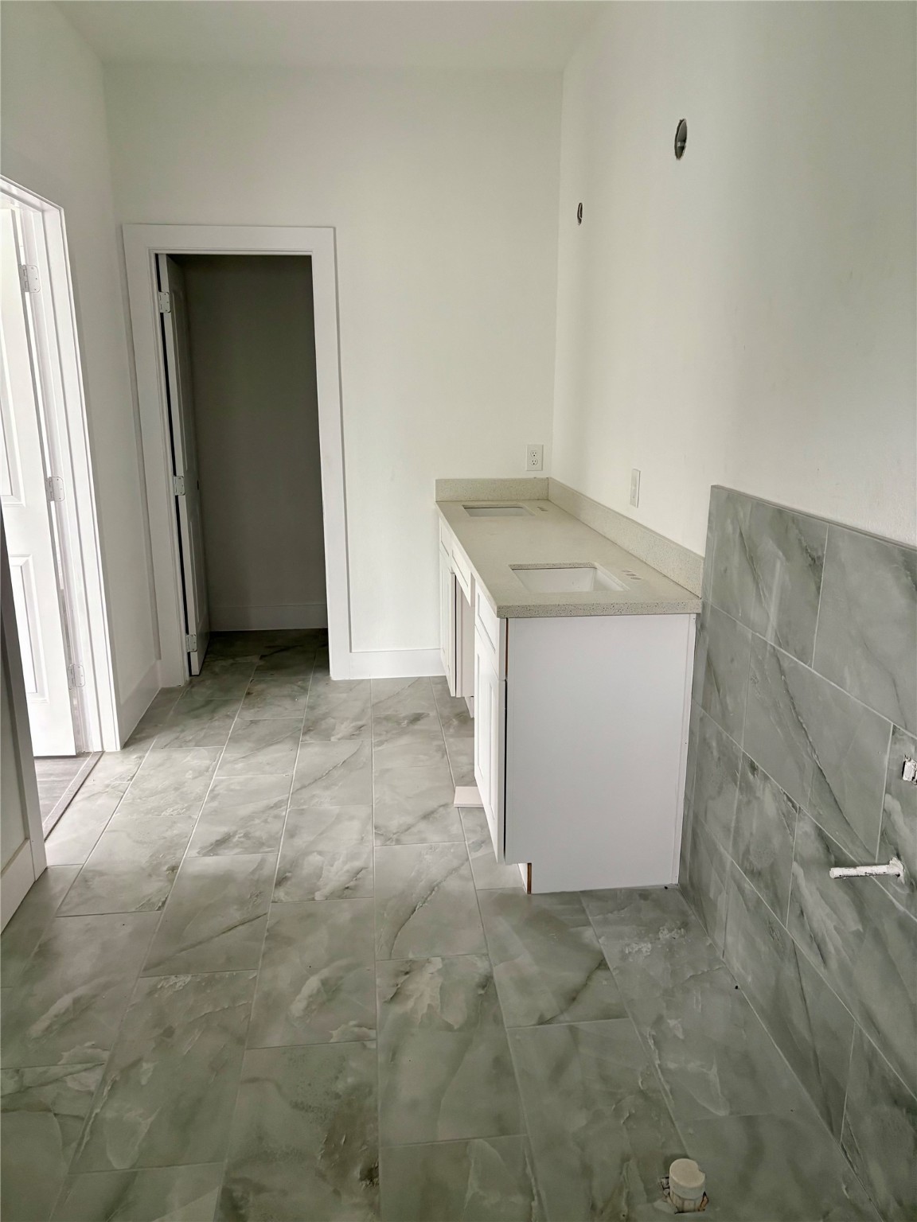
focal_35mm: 26
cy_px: 611
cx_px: 458
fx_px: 918
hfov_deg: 53.1
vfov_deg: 67.3
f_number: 1.6
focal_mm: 5.96
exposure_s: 1/60
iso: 200
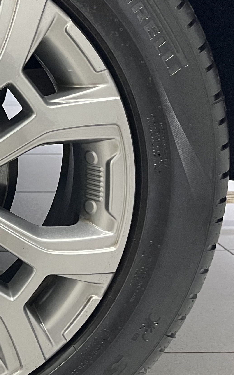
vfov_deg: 30.6
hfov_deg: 17.3
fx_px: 684
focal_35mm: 67
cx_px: -130
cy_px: 162
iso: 400
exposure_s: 1/60
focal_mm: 5.1
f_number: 1.6
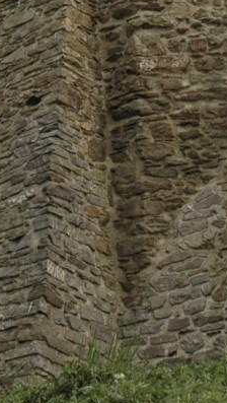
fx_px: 1644
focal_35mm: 154
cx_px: 116
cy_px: -109
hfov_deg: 7.9
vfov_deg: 13.5
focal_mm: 24
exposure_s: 1/250
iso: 200
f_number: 8
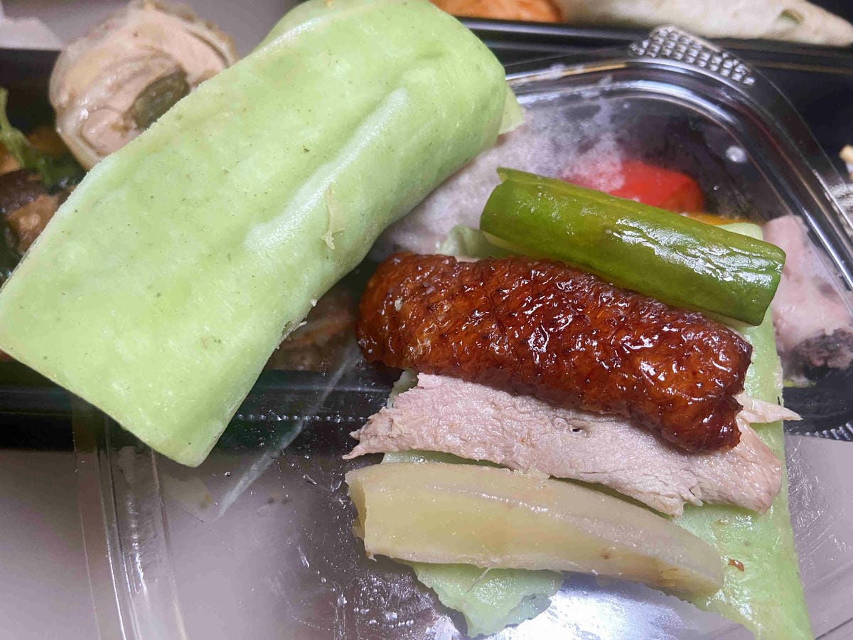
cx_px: 426
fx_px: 641
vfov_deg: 53.1
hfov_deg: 67.3
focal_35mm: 26
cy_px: 320
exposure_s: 1/60
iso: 250
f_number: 1.8
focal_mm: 4.25
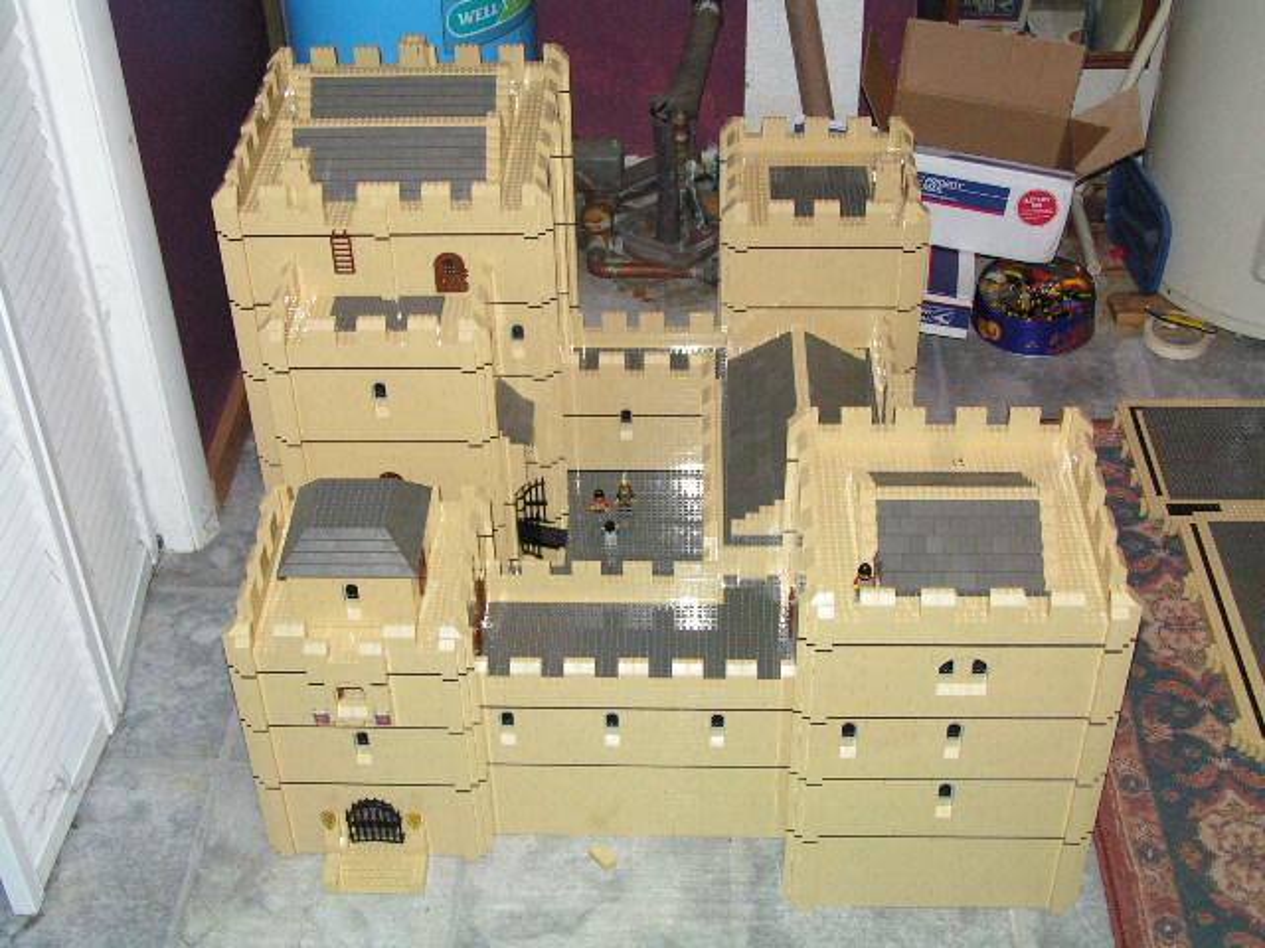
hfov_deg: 38.9
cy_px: 474
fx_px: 1791
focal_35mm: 49
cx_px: 632
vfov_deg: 29.7
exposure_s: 1/60
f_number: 3.2
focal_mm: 8.2
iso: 200
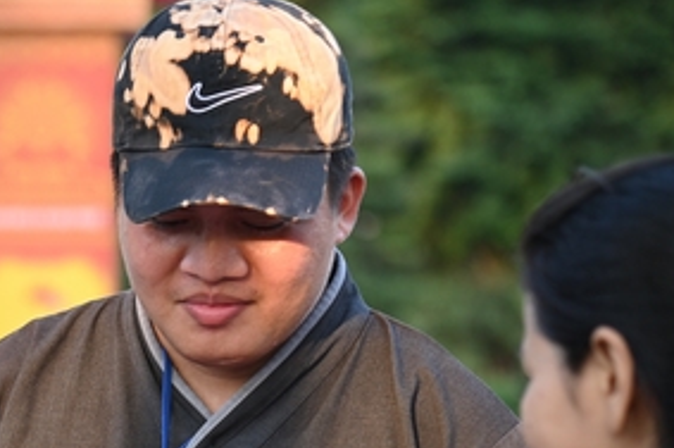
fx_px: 5161
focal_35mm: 276
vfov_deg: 5.0
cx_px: 21
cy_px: 448
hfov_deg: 7.4
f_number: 4
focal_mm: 120
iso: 500
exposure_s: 1/250
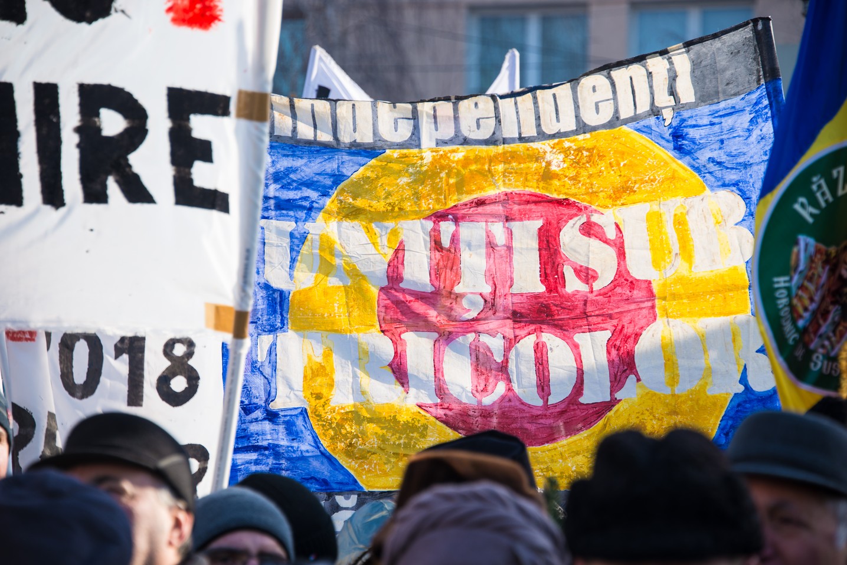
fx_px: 4001
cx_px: 424
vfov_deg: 8.1
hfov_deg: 12.1
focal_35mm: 170
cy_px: 282
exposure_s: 1/200
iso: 100
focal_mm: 170
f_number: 5.6
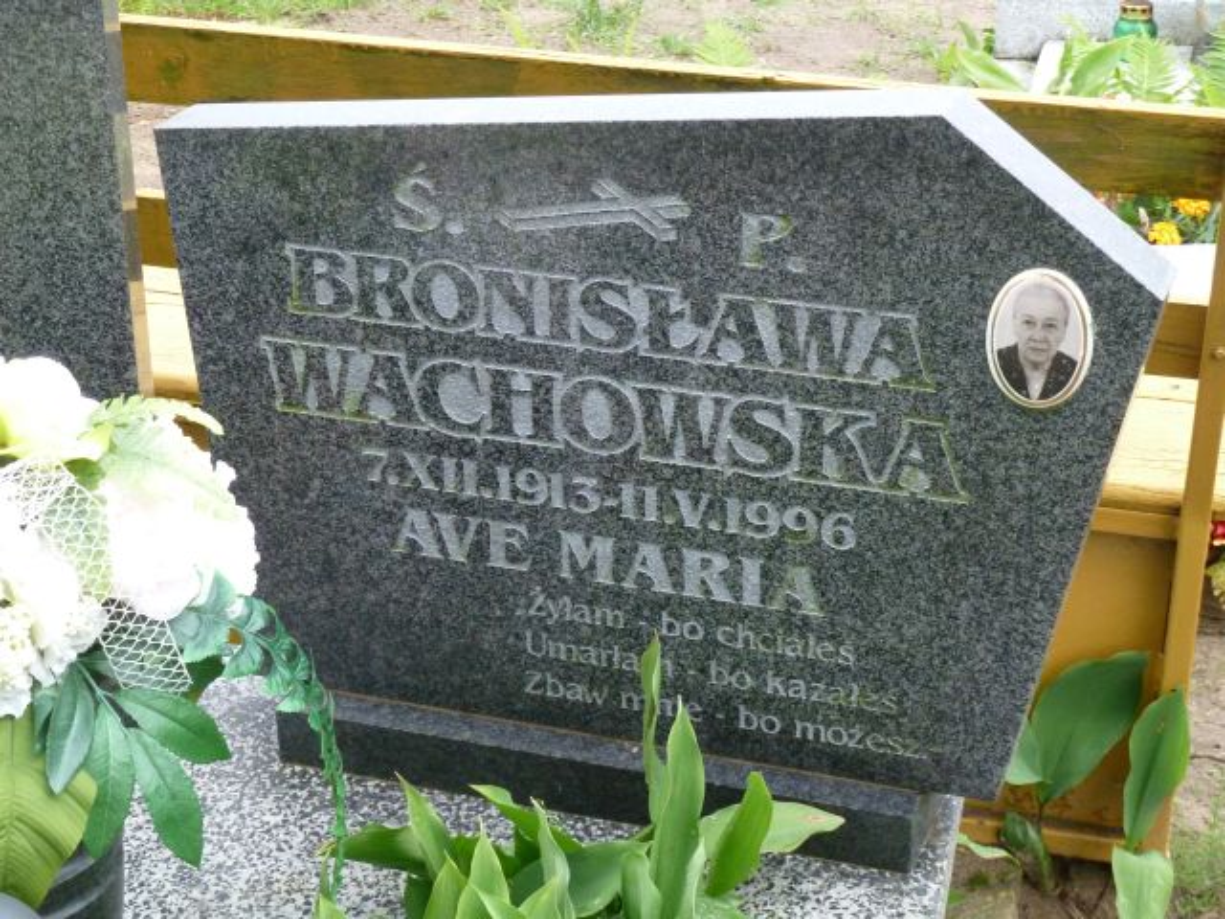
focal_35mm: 72
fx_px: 2548
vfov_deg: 20.4
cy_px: 460
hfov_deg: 27.0
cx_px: 612
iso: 400
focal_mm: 11.9
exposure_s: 1/80
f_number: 4.1
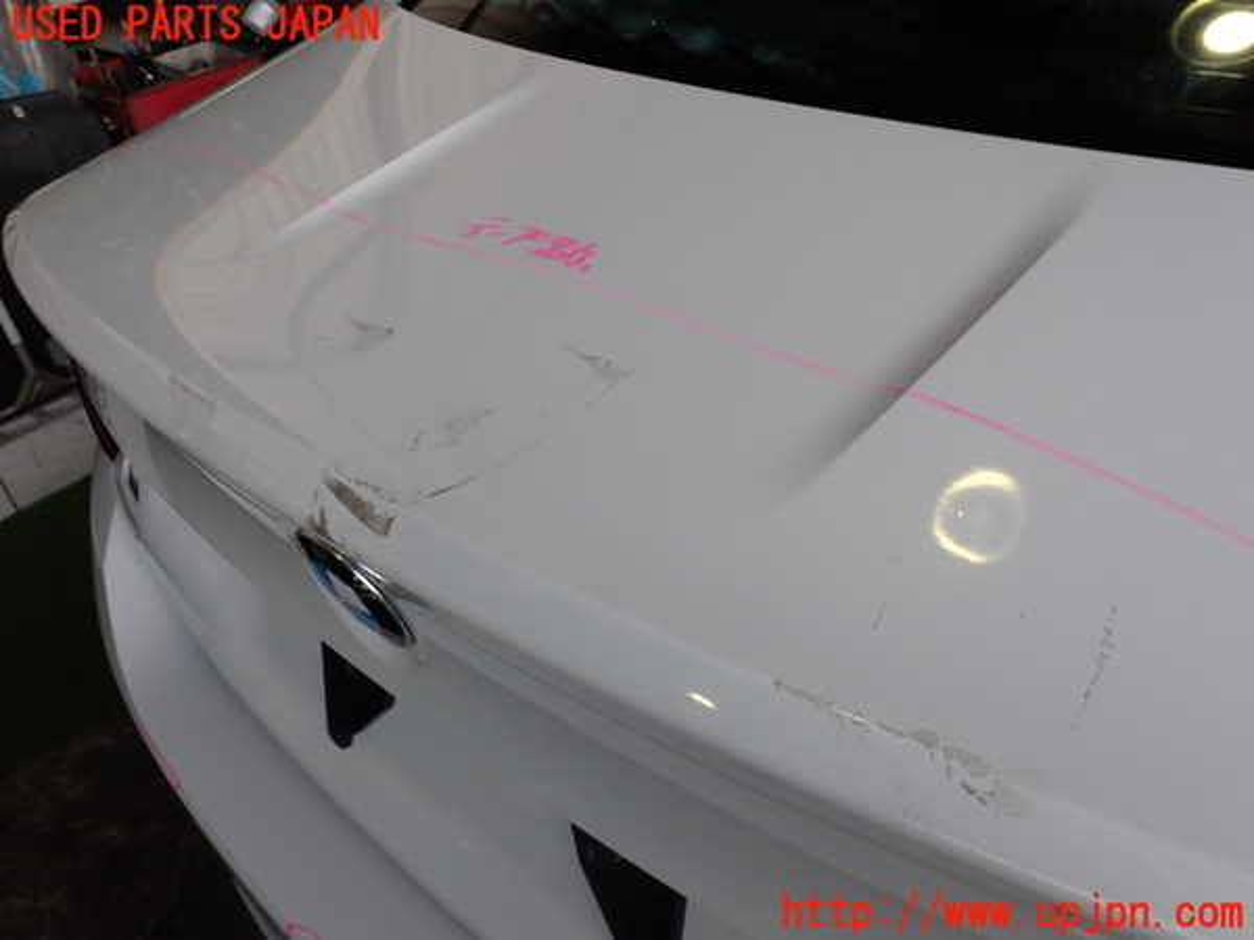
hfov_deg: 60.0
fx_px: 1087
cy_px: 470
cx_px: 627
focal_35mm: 30
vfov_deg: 46.8
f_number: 3.2
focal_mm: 5.4
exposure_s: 1/125
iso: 100
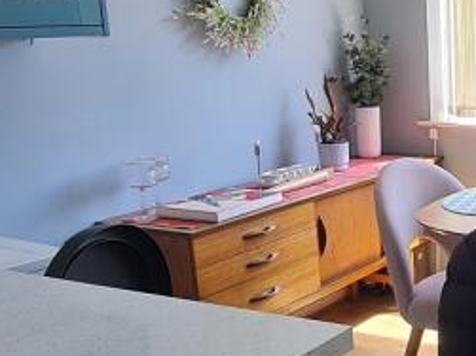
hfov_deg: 31.7
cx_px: 535
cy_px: 216
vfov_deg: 27.4
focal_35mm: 53
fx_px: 728
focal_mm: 2.2
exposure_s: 1/120
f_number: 2.2
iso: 64
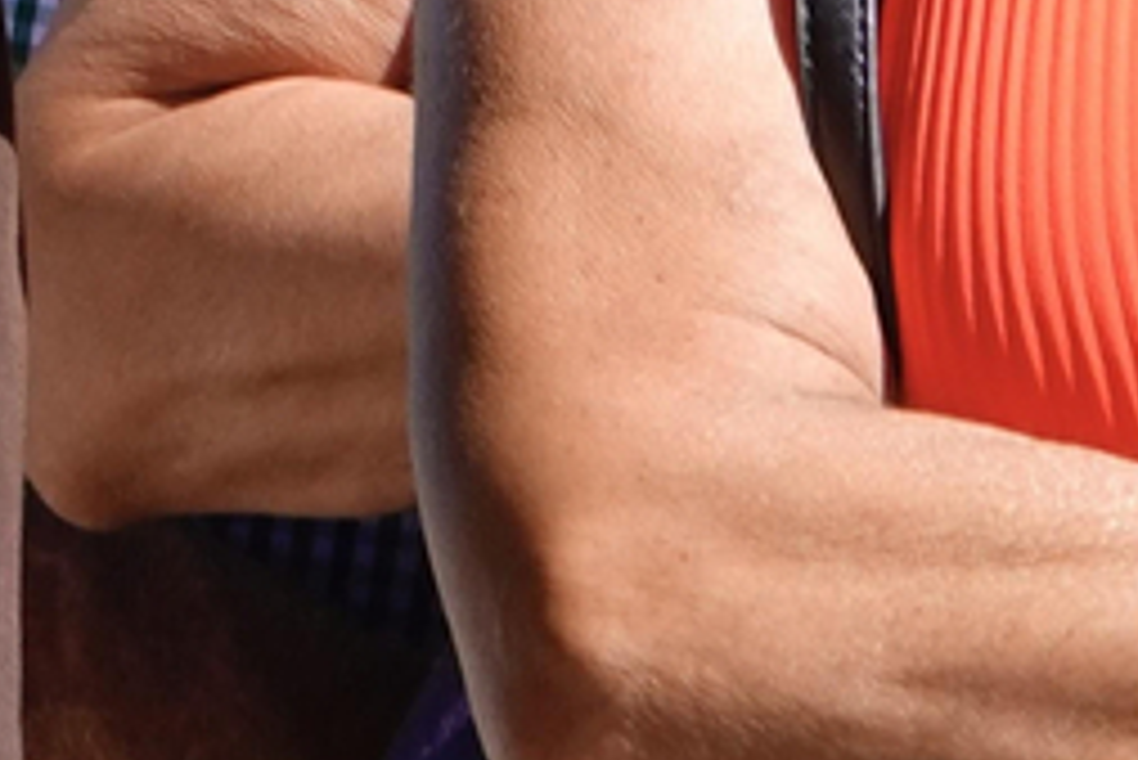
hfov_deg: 0.8
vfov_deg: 0.5
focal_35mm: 2682
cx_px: -886
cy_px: -1619
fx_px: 84826
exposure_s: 1/250
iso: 100
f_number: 5.6
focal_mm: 155.41
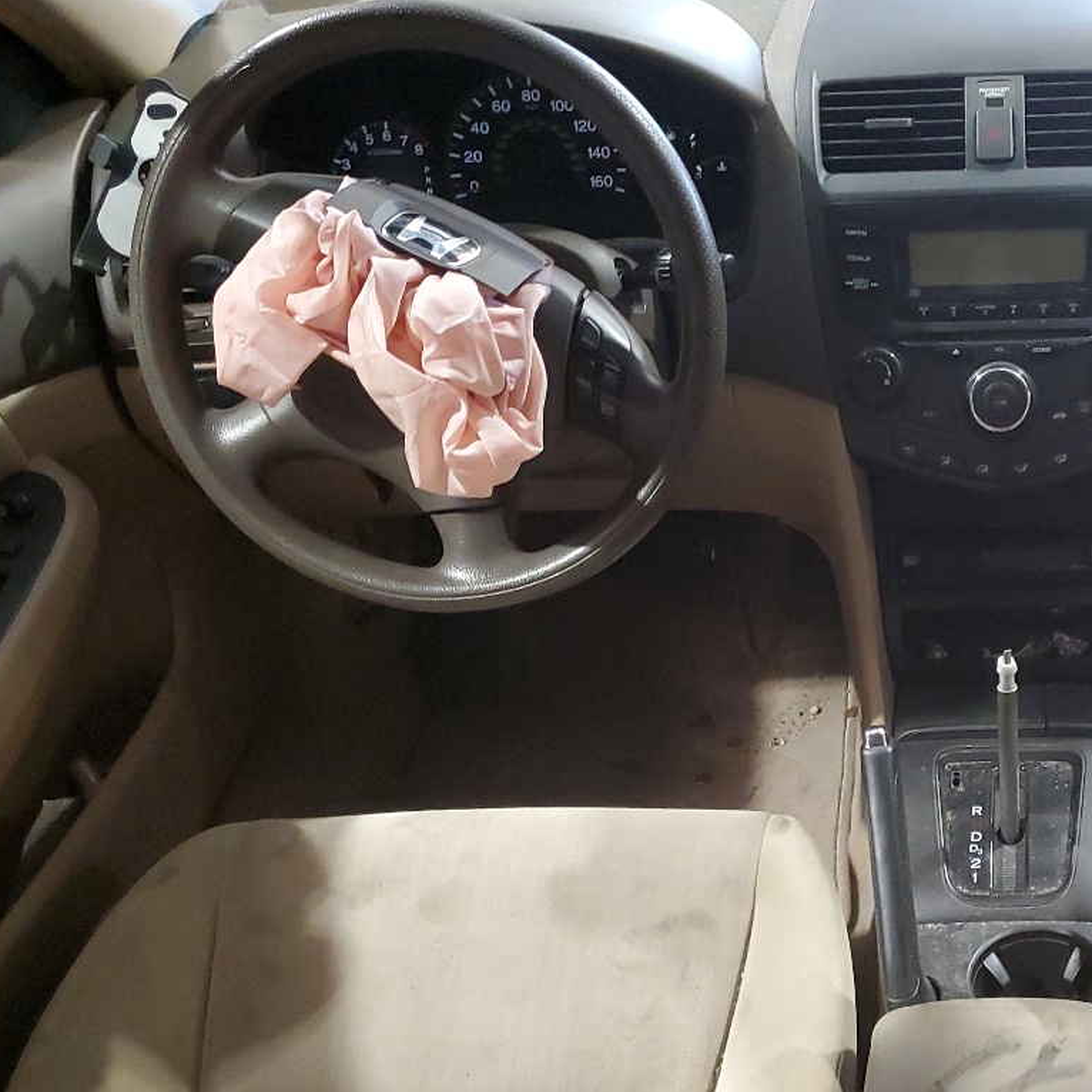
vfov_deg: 34.8
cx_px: 989
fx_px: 1713
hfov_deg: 33.4
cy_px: 784
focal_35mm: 48
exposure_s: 1/40
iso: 306
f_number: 1.5
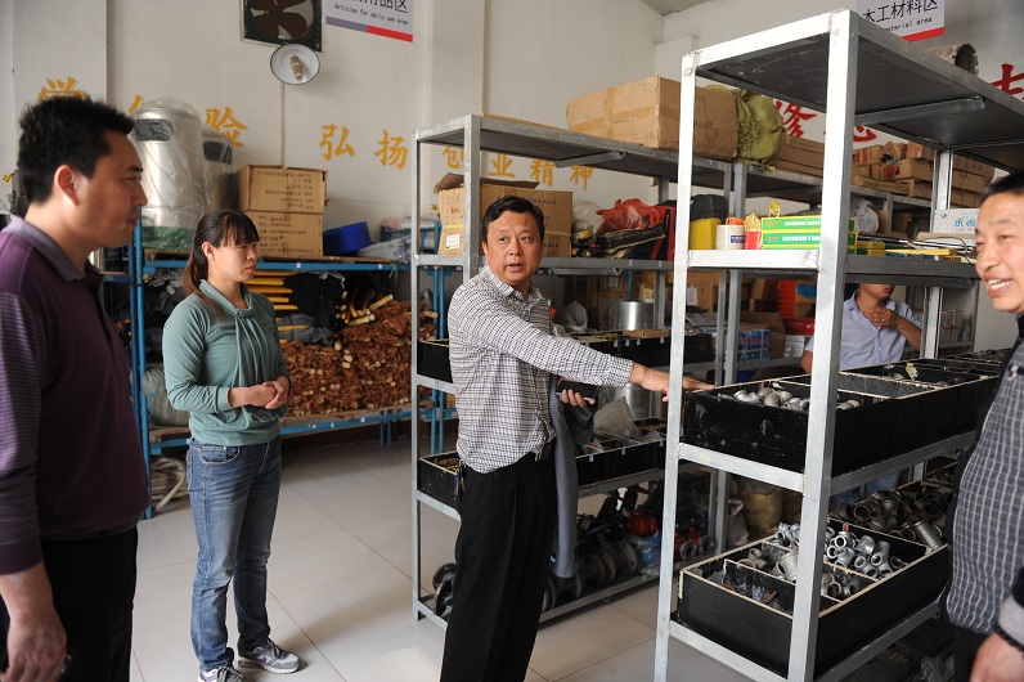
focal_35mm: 24
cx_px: 512
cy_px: 341
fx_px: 682
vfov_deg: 53.1
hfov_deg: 73.8
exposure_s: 1/80
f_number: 2.8
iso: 400
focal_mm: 24
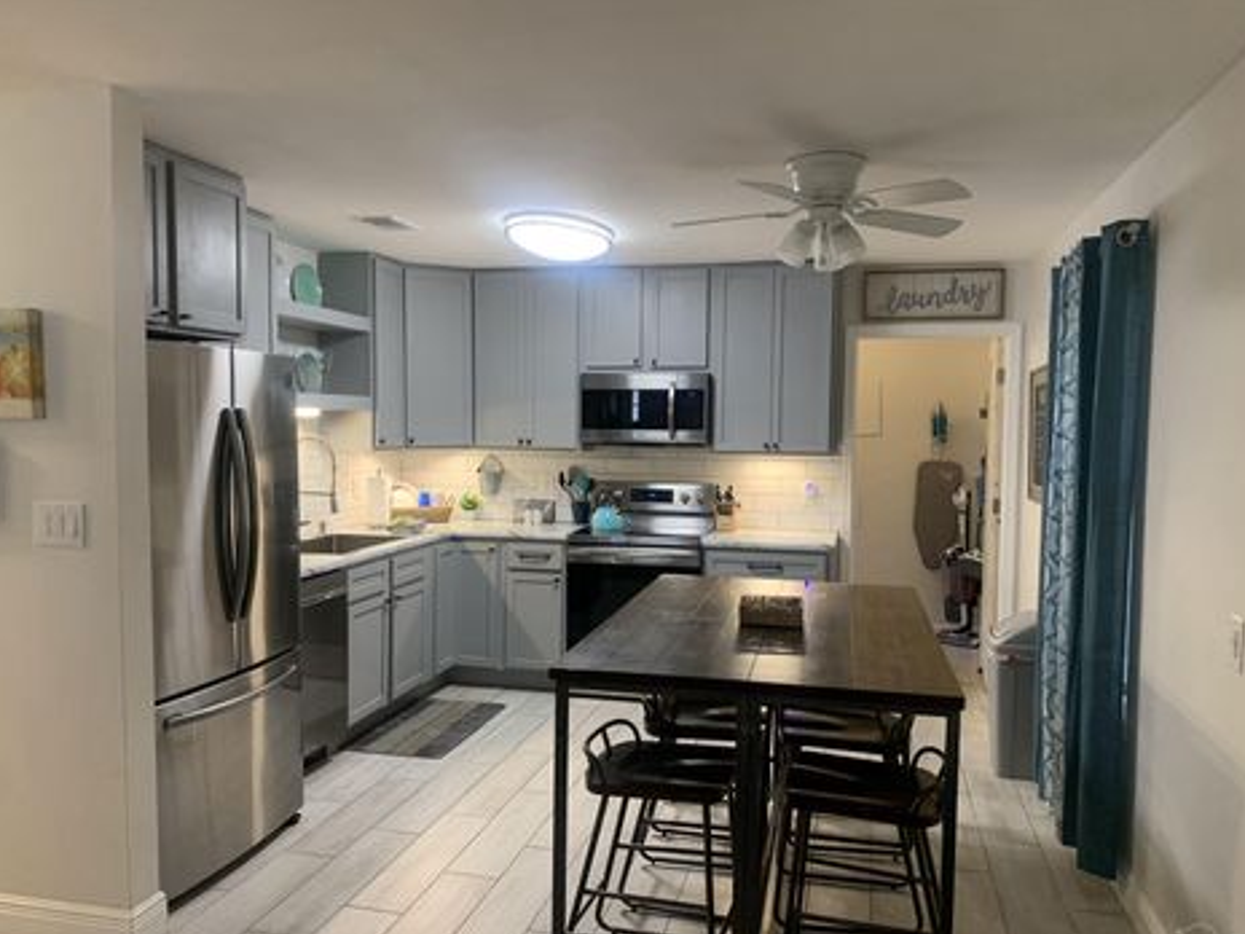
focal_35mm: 28
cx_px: 617
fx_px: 1007
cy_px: 492
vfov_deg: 49.7
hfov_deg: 63.4
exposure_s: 1/60
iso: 160
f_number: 1.8
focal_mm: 4.25
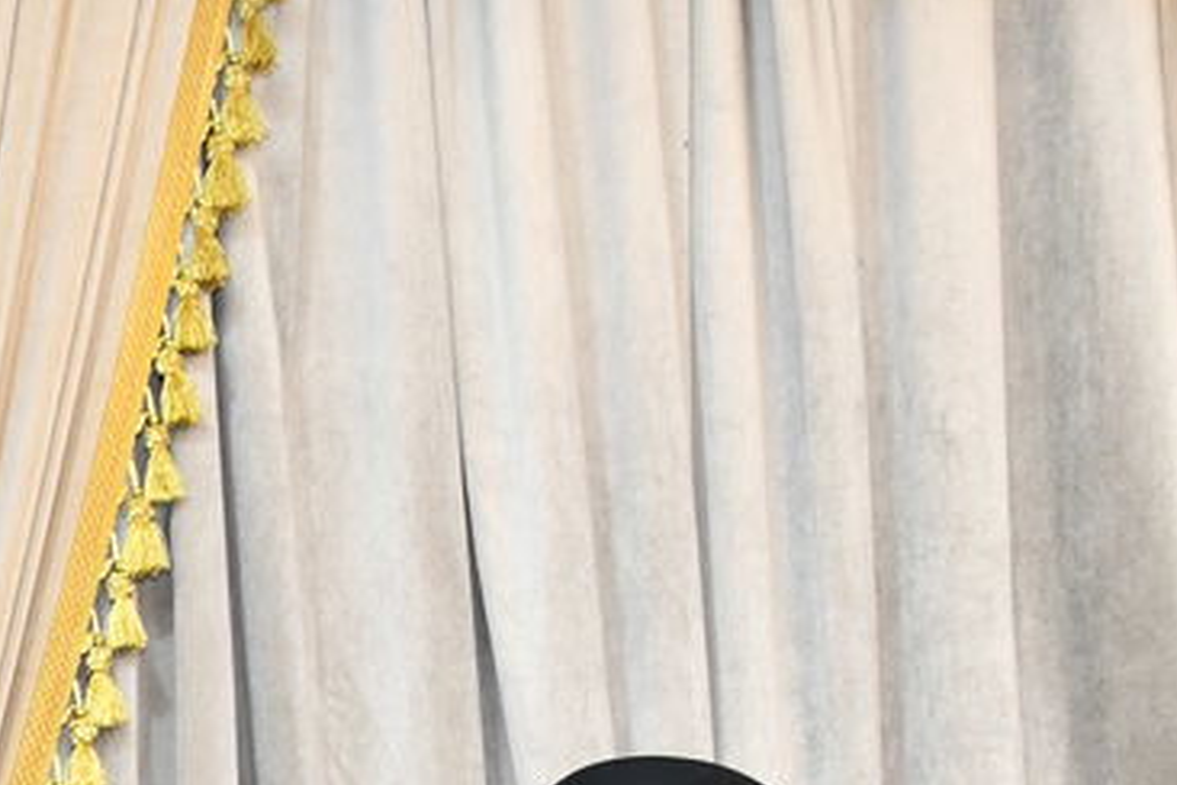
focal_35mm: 130
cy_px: 1498
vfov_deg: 9.9
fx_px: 4250
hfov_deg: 14.3
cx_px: -791
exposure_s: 1/125
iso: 800
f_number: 5.6
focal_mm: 34
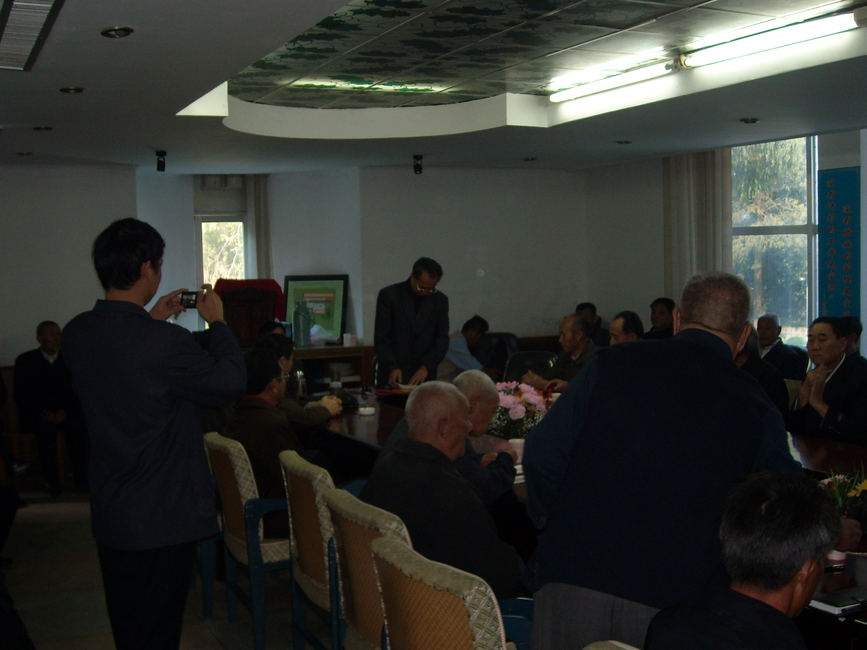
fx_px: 1077
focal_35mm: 43
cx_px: 417
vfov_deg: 33.6
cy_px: 359
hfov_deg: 43.8
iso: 100
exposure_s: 1/30
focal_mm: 5.7
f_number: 2.8
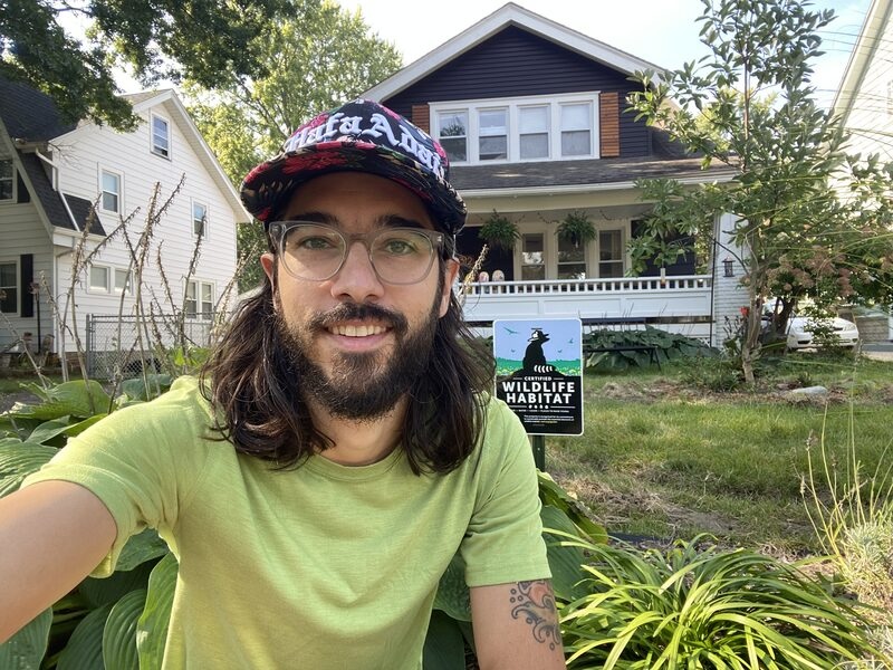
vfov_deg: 58.9
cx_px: 446
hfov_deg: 73.9
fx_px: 593
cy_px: 335
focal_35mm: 23
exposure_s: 1/122
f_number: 2.2
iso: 40
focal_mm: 2.71
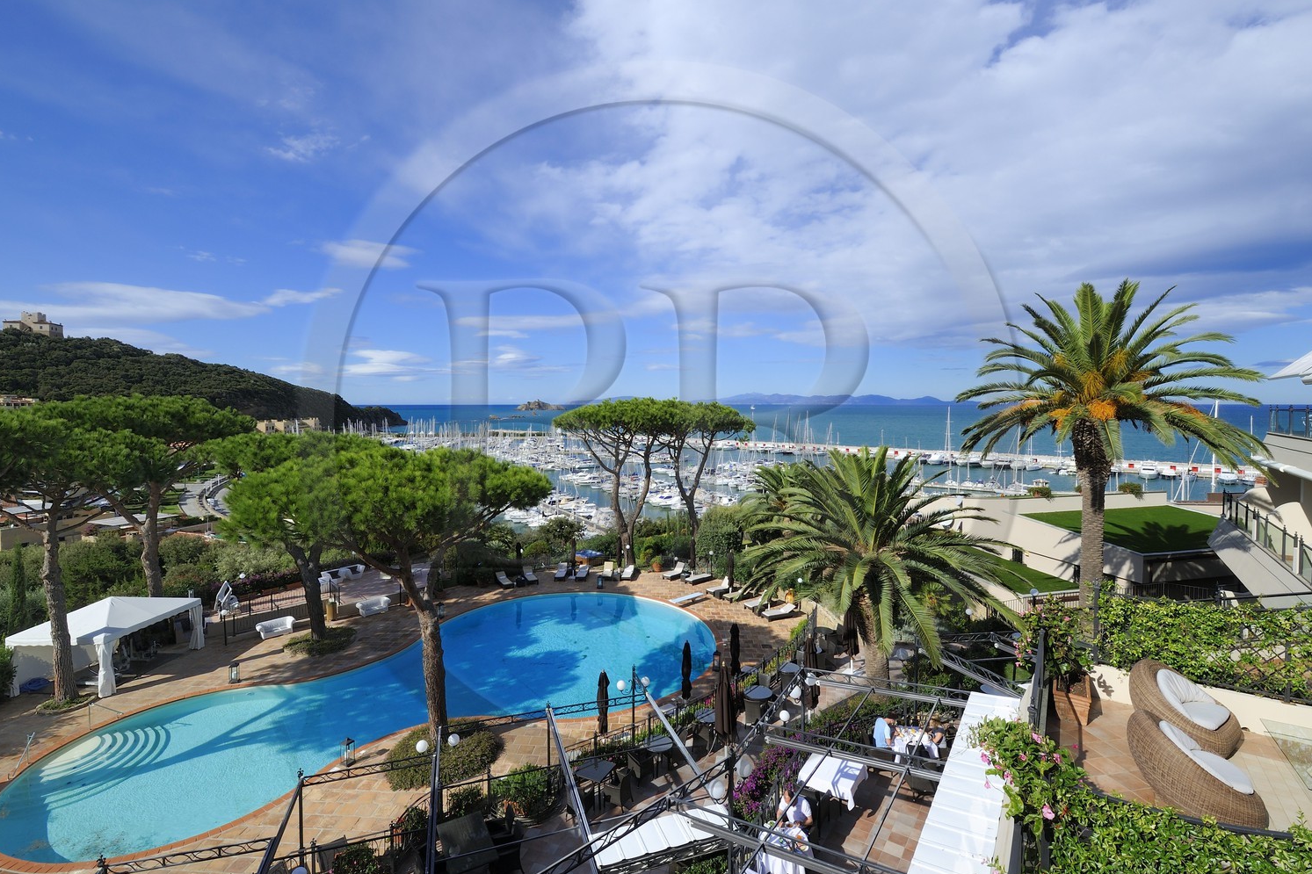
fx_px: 547
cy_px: 425
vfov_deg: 77.3
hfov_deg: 100.4
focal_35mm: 15
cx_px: 657
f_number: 14
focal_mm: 14
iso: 200
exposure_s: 1/200
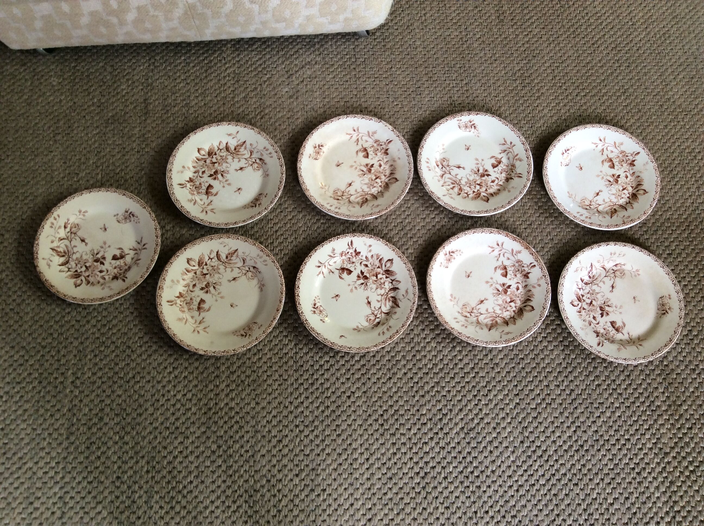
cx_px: 352
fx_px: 650
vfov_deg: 44.1
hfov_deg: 56.9
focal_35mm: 32
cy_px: 263
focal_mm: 3.3
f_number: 2.4
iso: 50
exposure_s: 1/25
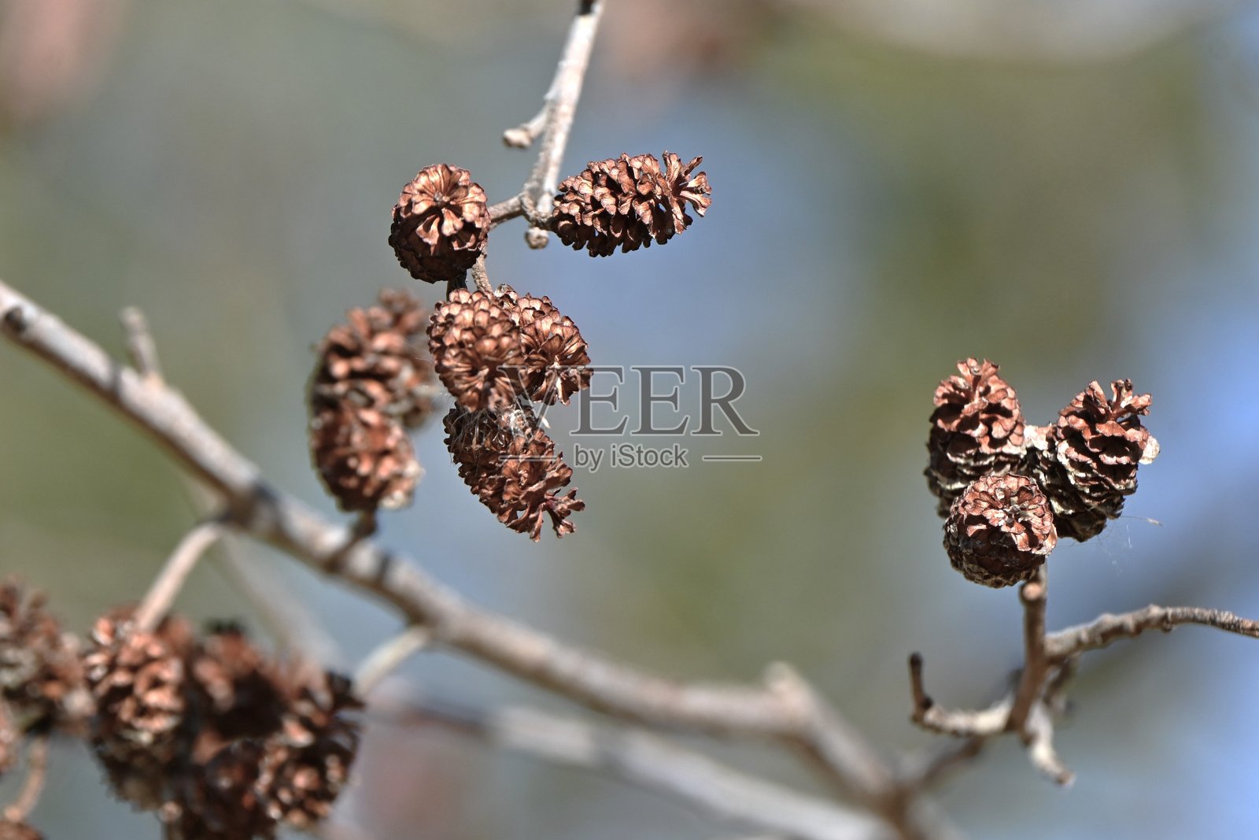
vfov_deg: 3.7
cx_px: 630
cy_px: 420
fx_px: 13115
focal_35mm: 375
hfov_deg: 5.5
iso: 200
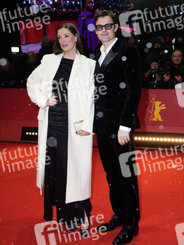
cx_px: 91
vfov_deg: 43.9
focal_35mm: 43
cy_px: 126
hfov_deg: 33.5
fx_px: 305
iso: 800
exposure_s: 1/160
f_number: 5.6
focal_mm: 39
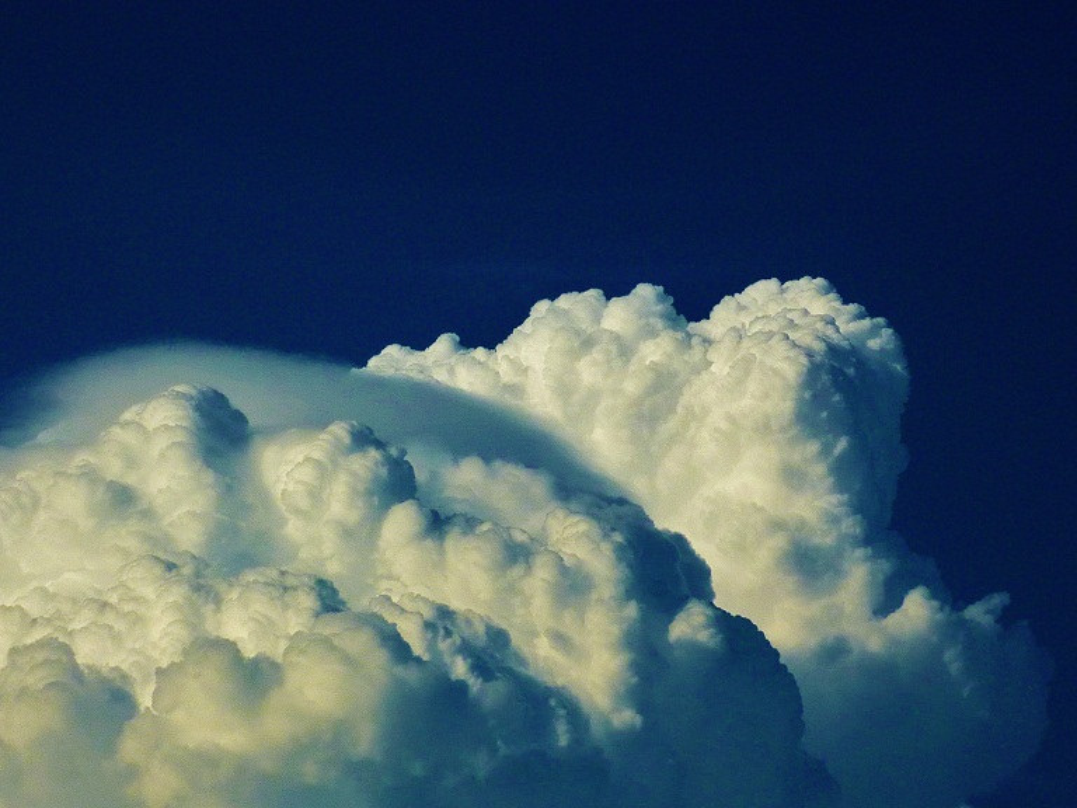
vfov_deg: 13.2
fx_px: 3485
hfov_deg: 17.6
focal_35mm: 112
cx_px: 538
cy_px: 404
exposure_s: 1/800
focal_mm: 12.8
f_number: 5.6
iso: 80
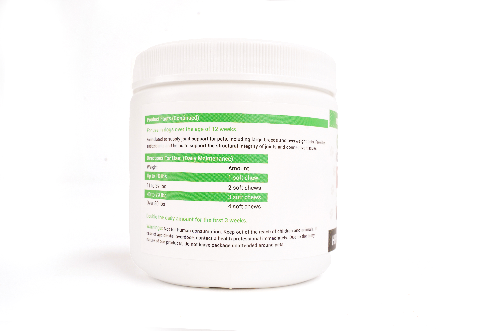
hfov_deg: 53.1
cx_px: 248
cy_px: 166
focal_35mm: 36
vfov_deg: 36.9
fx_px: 497
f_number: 14
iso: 100
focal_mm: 36
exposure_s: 1/80
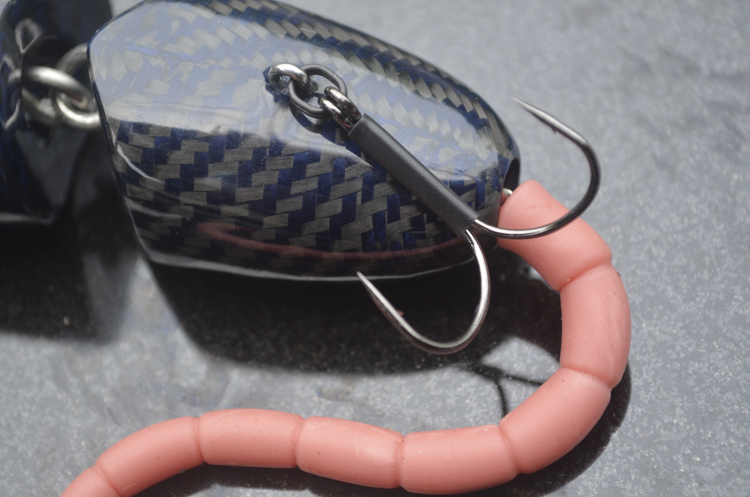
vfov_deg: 16.5
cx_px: 375
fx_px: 1715
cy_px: 248
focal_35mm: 82
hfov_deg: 24.7
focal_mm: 55
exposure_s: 1/160
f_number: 6.3
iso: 200
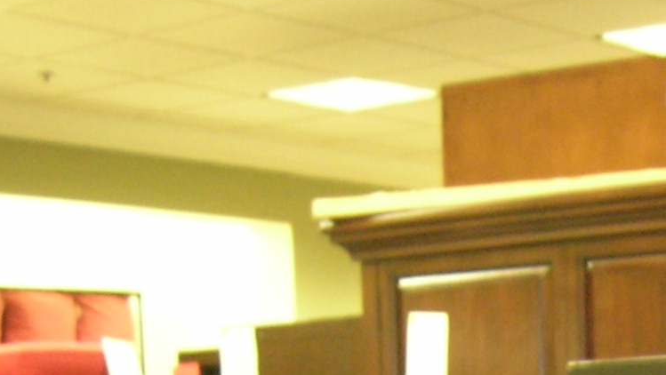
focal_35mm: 113
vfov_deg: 10.1
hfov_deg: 17.6
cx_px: 887
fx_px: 1996
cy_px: 676
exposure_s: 1/5.2
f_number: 2.9
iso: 200
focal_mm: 5.7
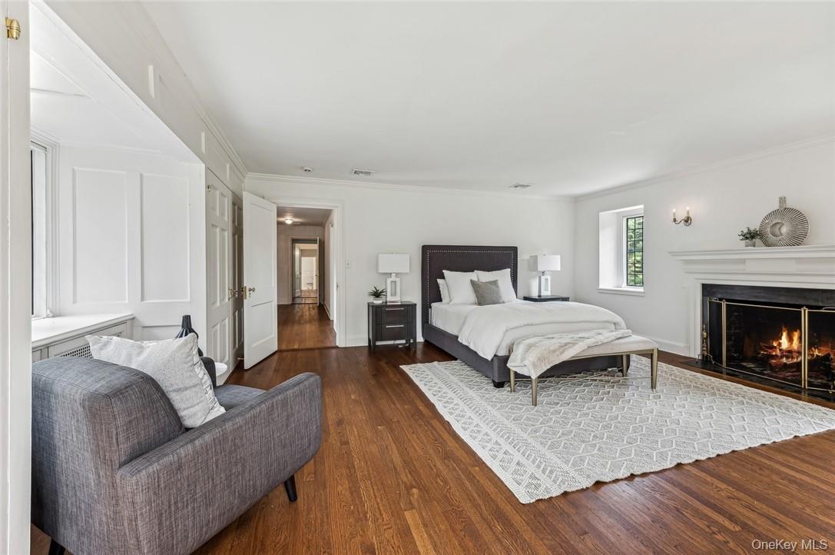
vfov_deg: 81.1
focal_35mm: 14
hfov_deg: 104.3
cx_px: 418
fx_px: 324
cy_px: 278
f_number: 11
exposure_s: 1/2.5
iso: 200
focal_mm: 14
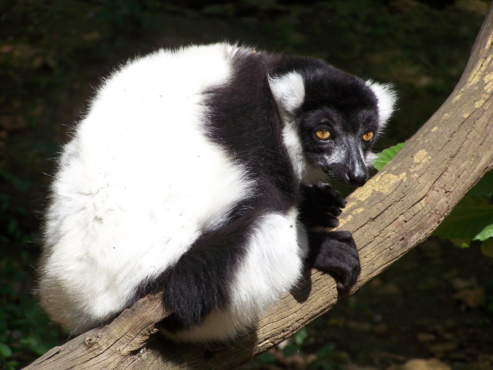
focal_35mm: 189
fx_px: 2692
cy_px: 185
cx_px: 246
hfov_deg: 10.5
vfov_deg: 7.9
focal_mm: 31.3
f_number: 3.3
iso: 64
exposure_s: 1/400
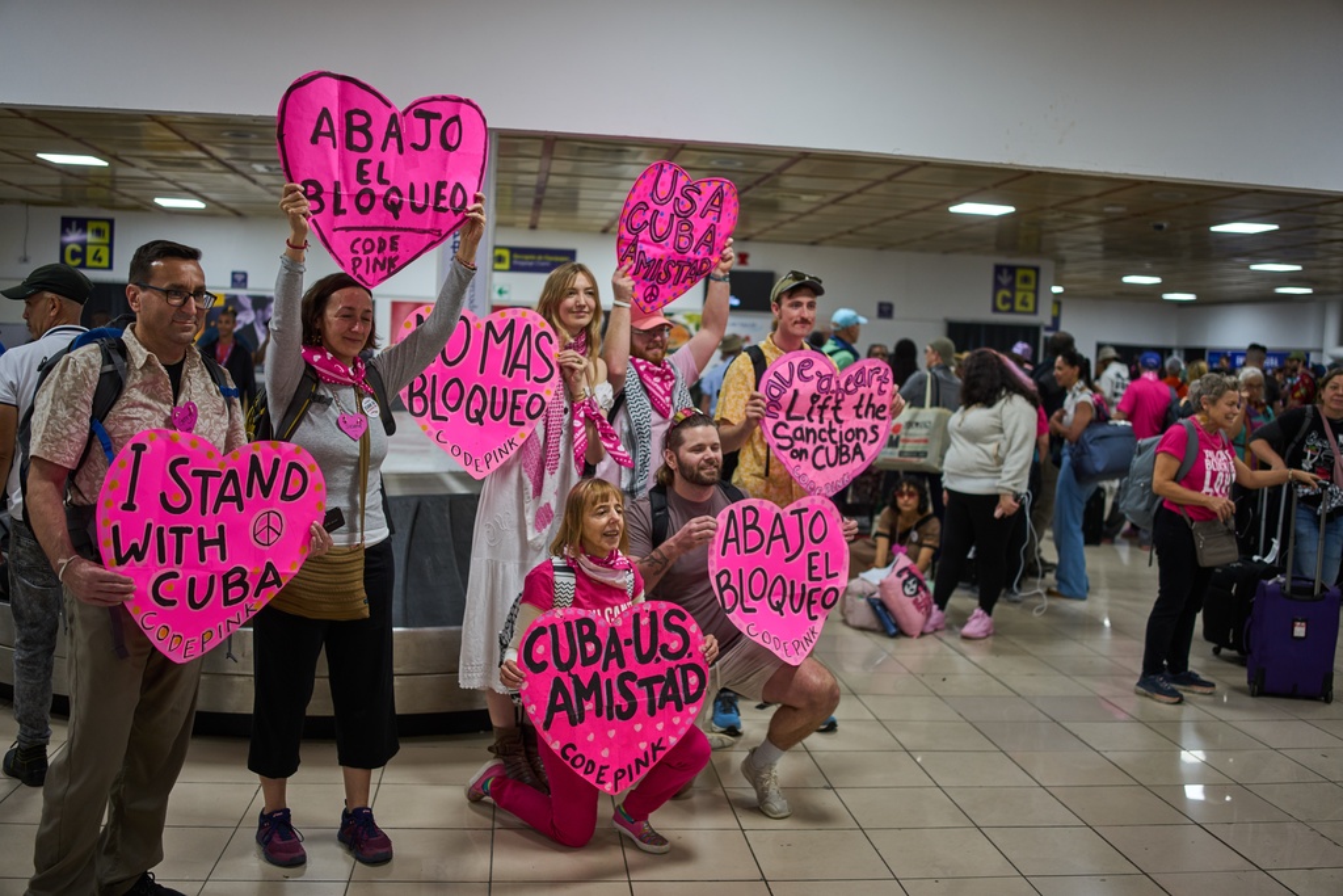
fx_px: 1306
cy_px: 448
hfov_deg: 54.4
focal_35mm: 35
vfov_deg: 37.9
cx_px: 672
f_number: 2
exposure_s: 1/80
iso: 160
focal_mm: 35
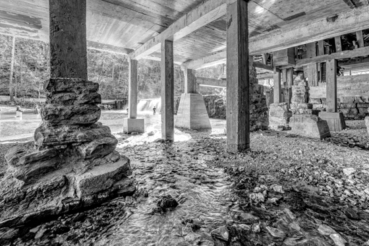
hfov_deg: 100.4
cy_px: 121
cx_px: 181
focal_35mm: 15
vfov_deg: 77.3
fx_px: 154
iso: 50
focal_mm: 14
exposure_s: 1/13
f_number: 11
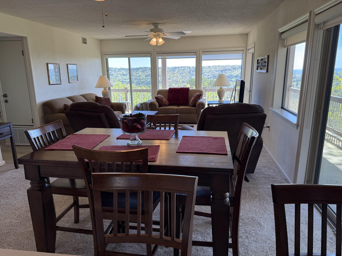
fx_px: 247
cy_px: 133
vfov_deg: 54.9
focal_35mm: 25
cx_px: 170
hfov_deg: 69.4
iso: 100
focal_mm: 6.76
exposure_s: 1/182
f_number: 1.78
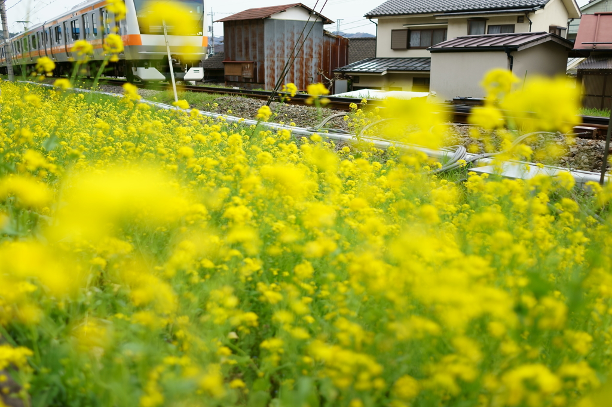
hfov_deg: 54.4
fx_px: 595
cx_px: 306
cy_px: 204
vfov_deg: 37.8
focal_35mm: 35
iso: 100
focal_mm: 35
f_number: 2
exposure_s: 1/2000
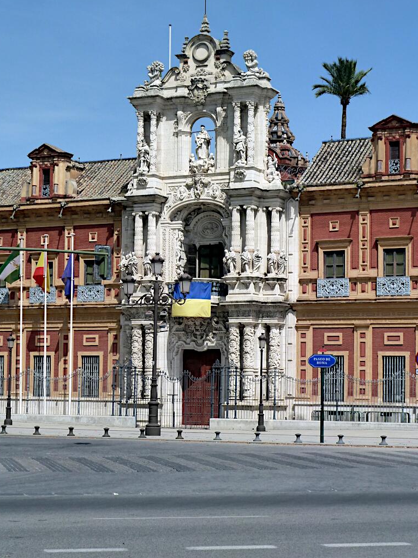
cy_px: 295
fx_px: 1192
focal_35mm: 74
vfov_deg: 26.3
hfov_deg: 19.9
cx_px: 194
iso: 125
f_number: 5.6
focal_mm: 10.3
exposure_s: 1/400
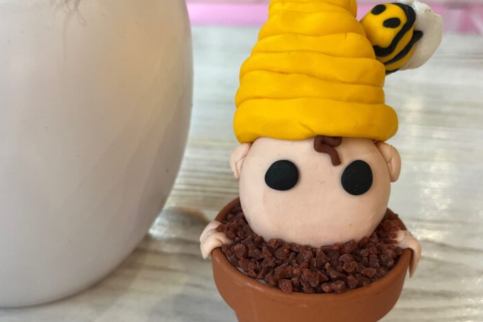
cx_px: 242
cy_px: 204
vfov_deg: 34.0
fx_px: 523
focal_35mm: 39
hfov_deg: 49.6
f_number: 1.6
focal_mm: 5.1
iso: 100
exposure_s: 1/100
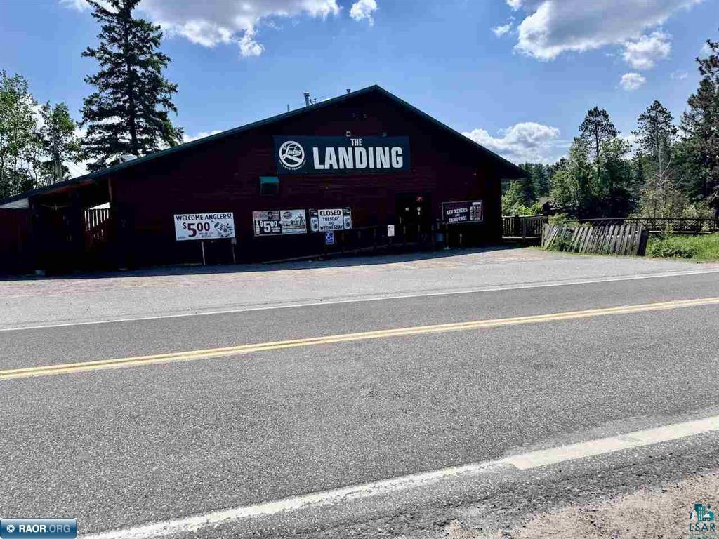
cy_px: 270
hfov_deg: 71.6
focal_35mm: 24
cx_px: 360
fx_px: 498
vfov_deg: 56.8
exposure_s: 1/7092
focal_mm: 6.76
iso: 80
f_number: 1.78
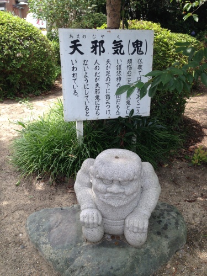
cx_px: 104
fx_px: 263
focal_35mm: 33
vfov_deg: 55.4
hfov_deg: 42.9
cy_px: 138
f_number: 2.4
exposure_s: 1/254
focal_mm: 4.13
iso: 50
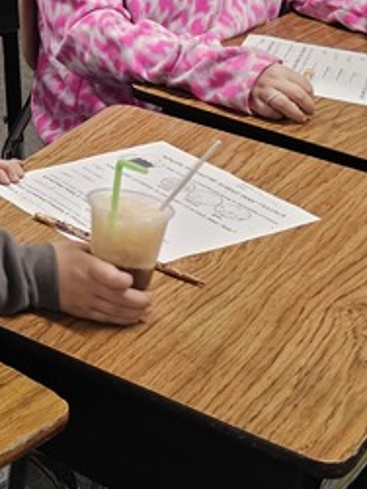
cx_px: -359
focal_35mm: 94
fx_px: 1330
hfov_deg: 13.5
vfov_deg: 20.1
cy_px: -31
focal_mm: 6.3
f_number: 1.7
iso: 320
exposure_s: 1/120
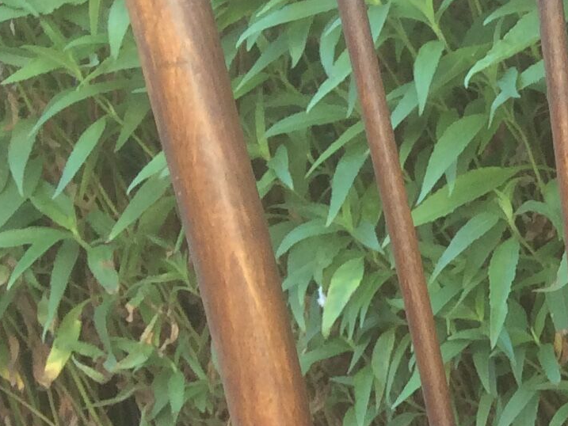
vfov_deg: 11.0
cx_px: 1245
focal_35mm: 132
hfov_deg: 12.5
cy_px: 536
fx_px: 2166
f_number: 2.2
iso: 50
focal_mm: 4.15
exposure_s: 1/100
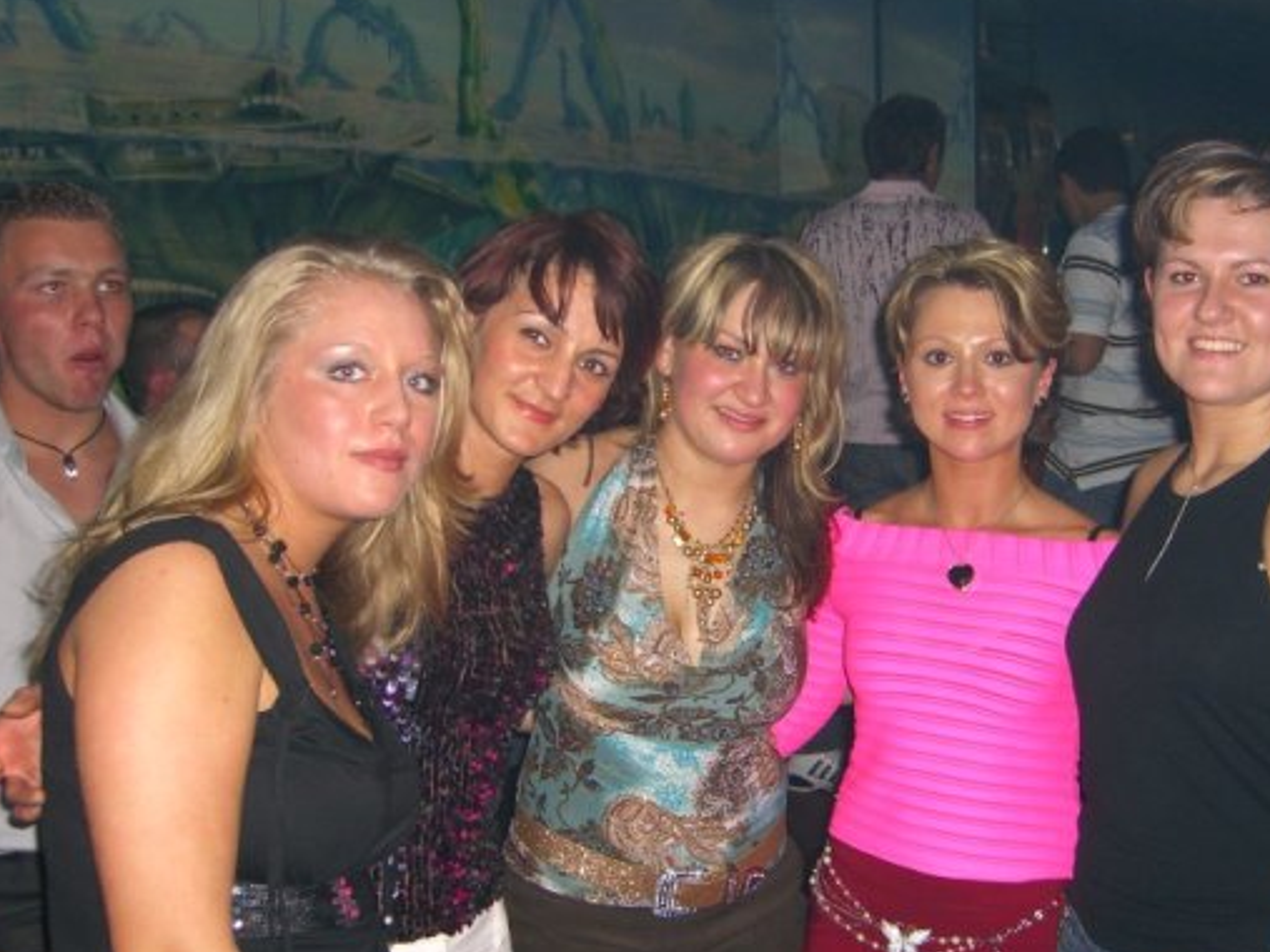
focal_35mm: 45
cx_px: 726
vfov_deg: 32.1
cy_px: 546
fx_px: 1651
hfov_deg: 42.0
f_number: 2.8
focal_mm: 7.9
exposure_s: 1/60
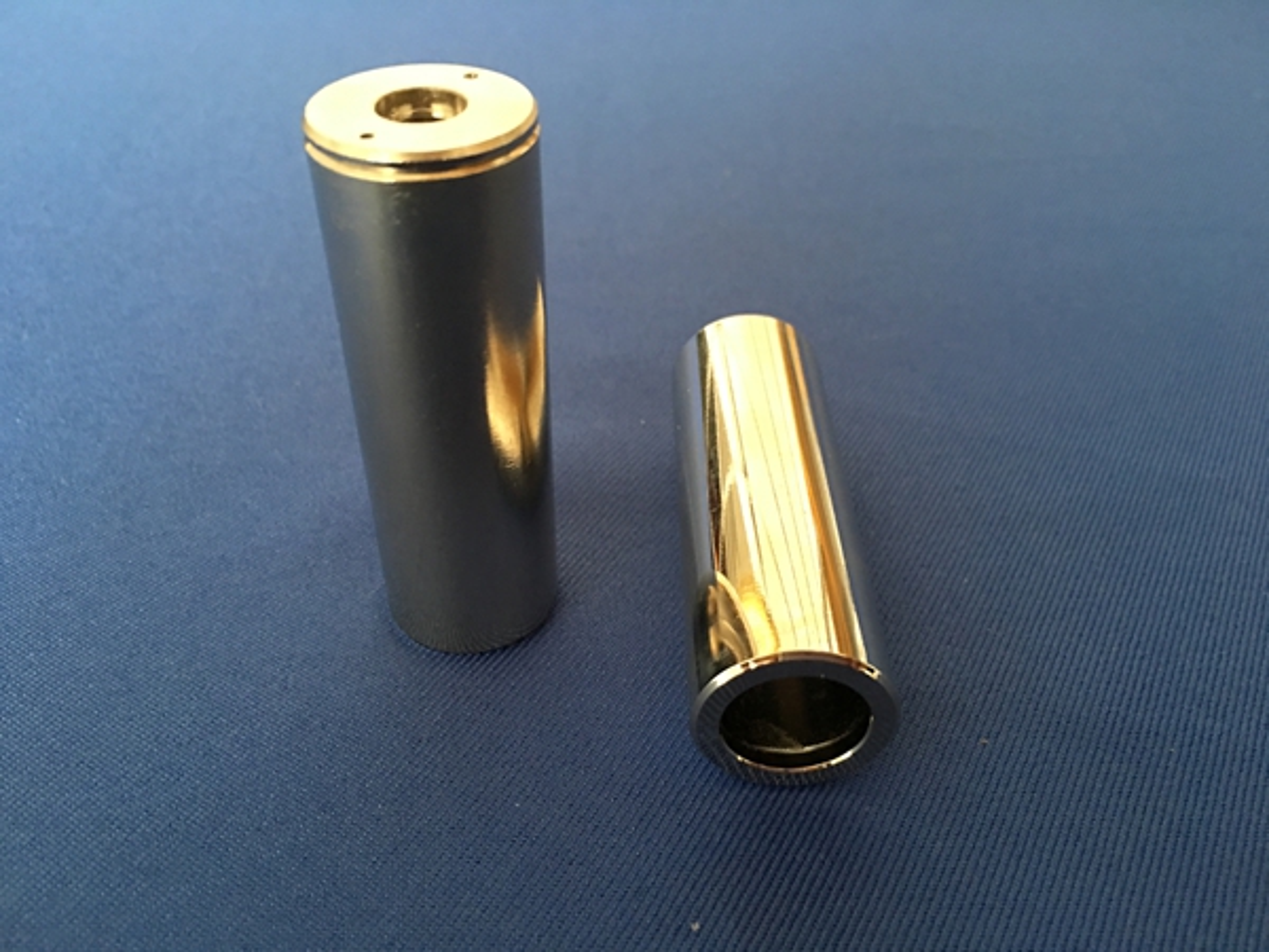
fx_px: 1063
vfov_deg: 48.2
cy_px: 476
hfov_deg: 61.7
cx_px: 634
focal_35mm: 29
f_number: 2.2
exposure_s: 1/17
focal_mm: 4.15
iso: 125
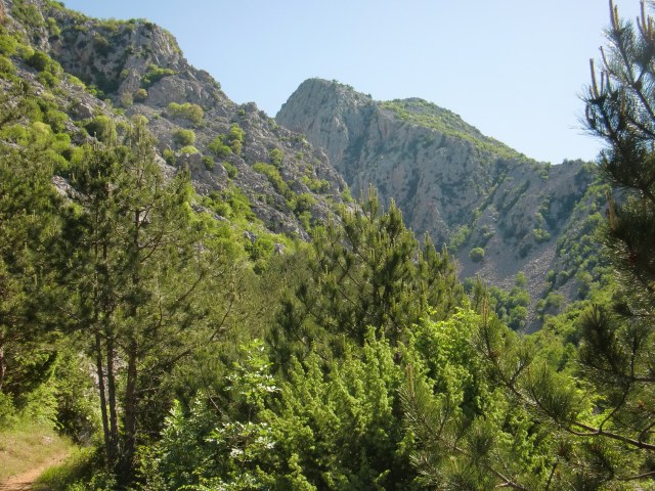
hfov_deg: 49.0
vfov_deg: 37.7
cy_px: 246
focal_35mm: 38
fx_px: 719
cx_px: 328
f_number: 3.9
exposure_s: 1/500
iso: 100
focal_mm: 6.66
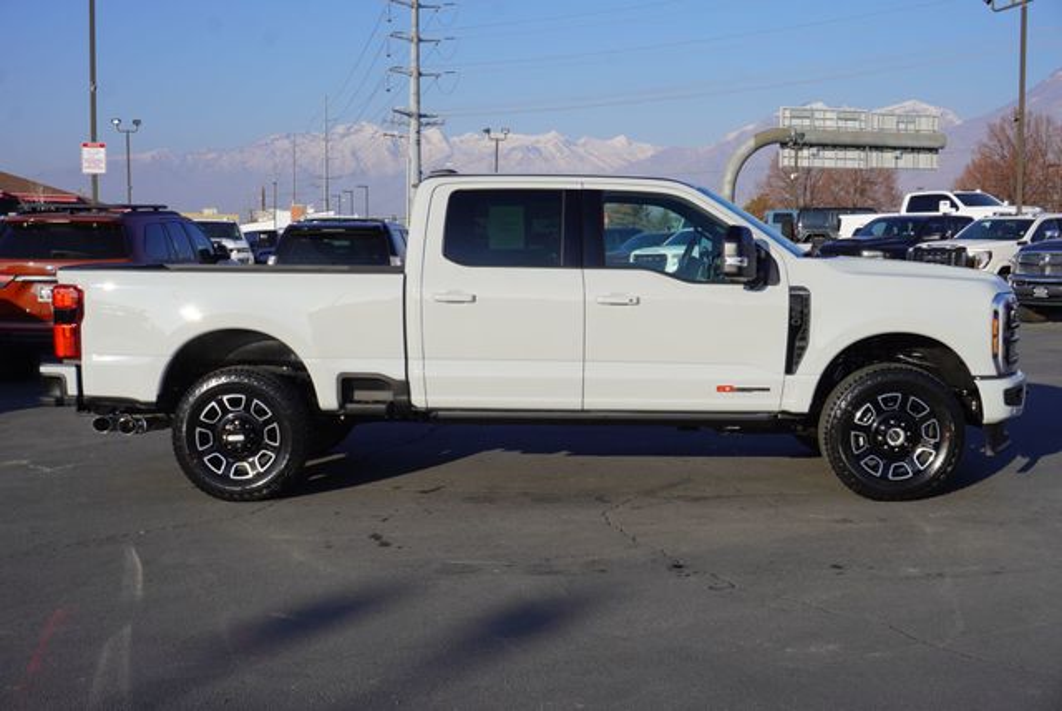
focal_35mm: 42
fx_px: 1240
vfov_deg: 32.0
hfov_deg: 46.4
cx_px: 531
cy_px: 356
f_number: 11
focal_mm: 28
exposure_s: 1/160
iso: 100
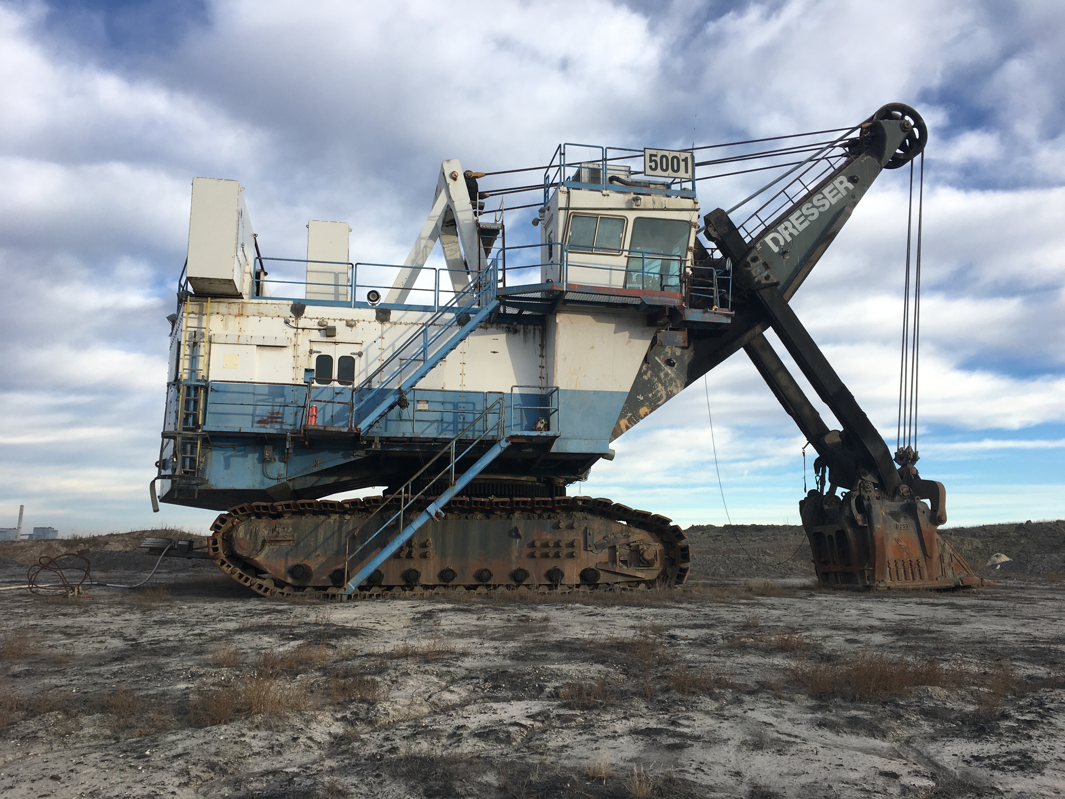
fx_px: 892
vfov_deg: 48.2
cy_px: 400
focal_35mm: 29
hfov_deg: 61.7
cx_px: 532
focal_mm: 4.15
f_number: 2.2
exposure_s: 1/615
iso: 25
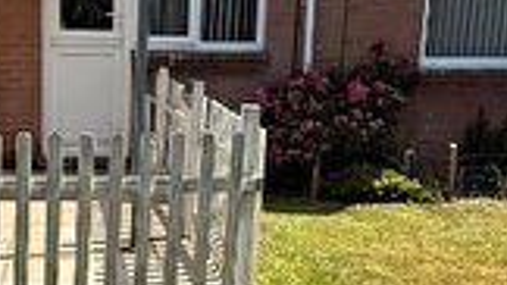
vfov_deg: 18.1
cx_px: 119
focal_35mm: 66
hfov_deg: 31.3
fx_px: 887
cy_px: 233
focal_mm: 2.22
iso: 50
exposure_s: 1/1368
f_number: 2.2
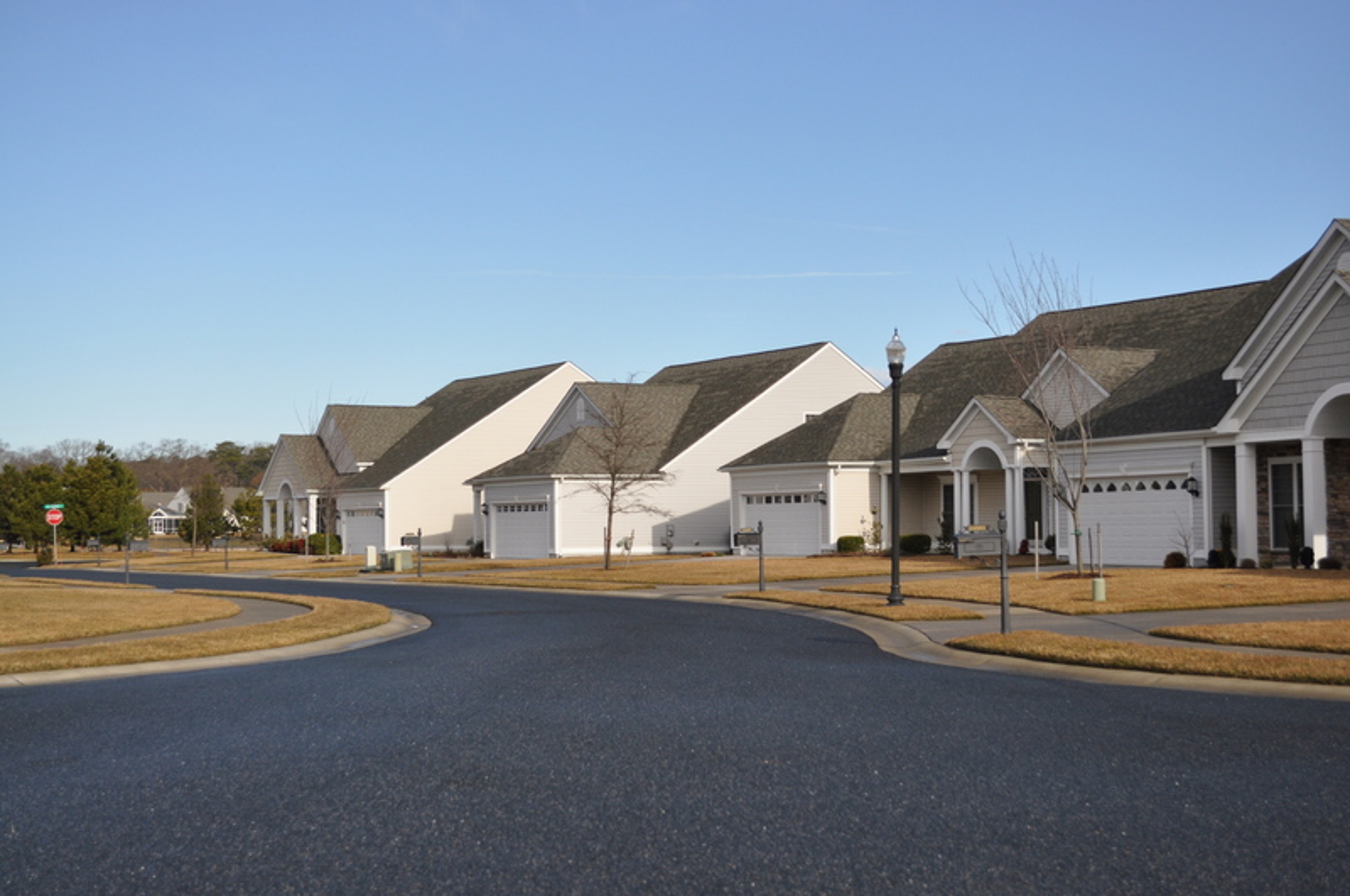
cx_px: 675
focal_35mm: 52
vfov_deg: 25.7
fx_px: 1966
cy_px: 448
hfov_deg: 37.9
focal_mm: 35
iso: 400
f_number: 5.6
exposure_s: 1/2000
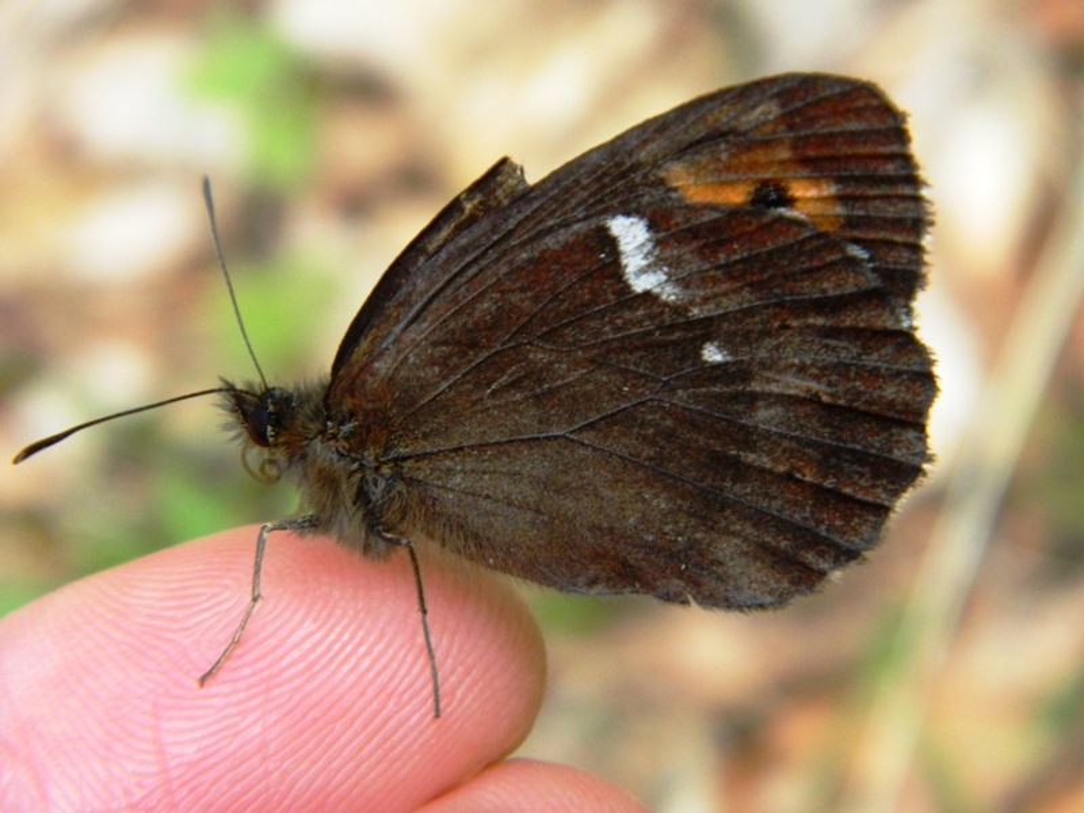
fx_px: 3225
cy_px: 406
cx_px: 542
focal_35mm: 103
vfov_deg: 14.4
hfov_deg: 19.1
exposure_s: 1/160
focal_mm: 18.6
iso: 400
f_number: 4.5
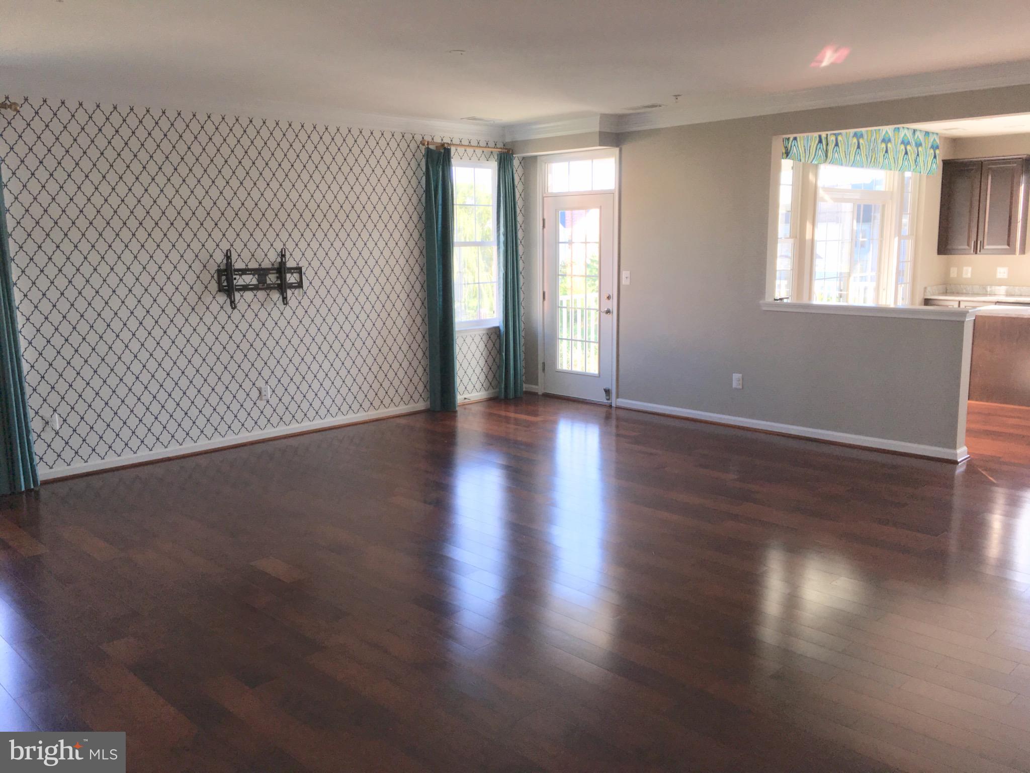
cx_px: 515
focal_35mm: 29
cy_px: 386
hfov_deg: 61.7
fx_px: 863
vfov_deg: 48.2
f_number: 2.2
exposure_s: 1/53
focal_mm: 4.15
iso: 25
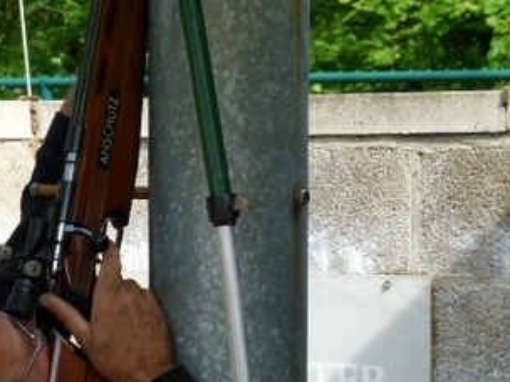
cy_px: 203
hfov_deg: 8.9
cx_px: 174
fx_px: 3285
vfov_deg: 6.7
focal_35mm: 223
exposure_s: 1/160
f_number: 4
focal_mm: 20.4
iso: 100
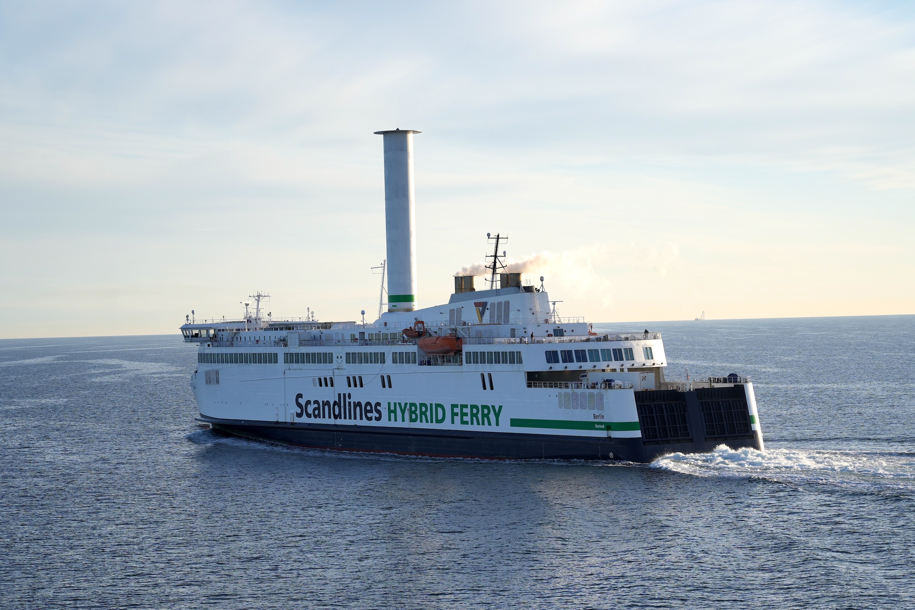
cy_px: 305
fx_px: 1779
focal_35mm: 70
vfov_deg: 19.5
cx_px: 458
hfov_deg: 28.8
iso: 100
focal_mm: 70
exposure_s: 1/1000
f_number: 4
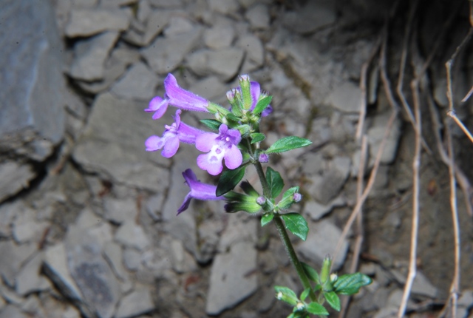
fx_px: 1877
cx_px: 236
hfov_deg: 14.4
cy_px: 159
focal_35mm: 142
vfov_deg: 9.7
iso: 100
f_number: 29
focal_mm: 95
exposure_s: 1/100
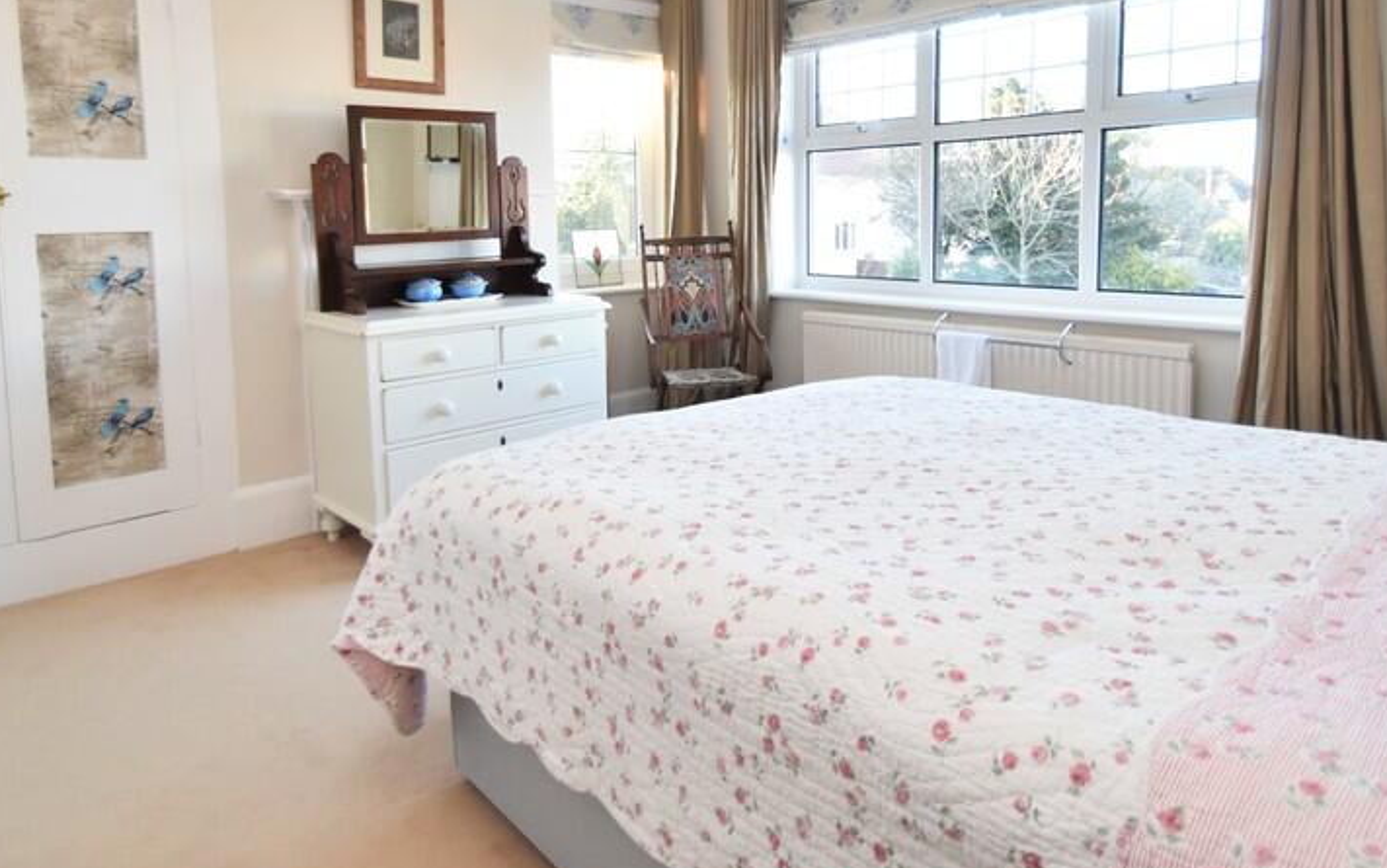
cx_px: 694
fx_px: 832
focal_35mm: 22
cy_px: 283
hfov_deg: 79.6
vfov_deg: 53.9
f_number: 4.5
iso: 800
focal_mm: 10
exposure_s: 1/160
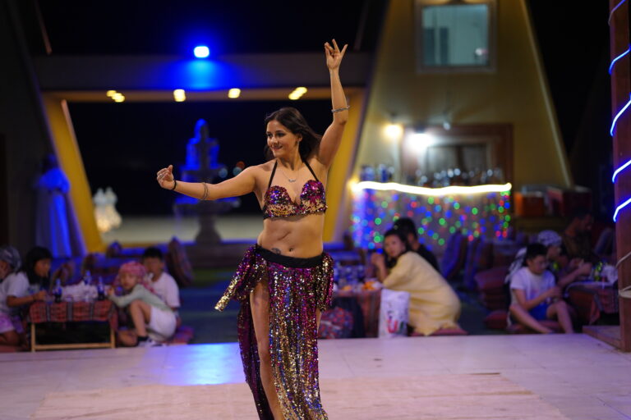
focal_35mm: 85
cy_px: 210
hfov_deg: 23.9
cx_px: 316
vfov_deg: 16.1
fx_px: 1490
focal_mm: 85
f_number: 1.8
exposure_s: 1/320
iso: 1000
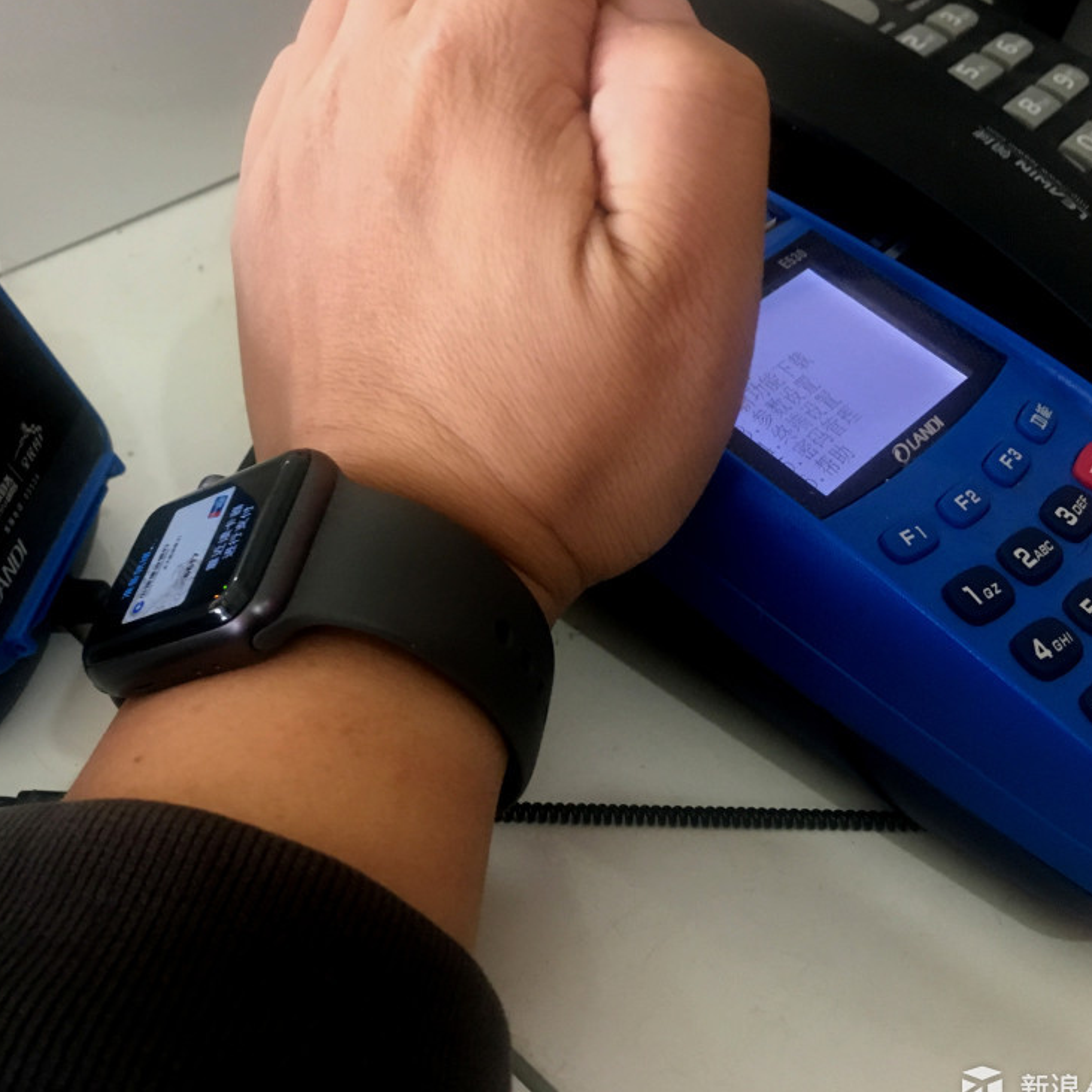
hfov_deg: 46.8
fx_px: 1249
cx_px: 403
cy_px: 553
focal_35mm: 35
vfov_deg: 47.2
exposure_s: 1/20
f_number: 2.2
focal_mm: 4.15
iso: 200
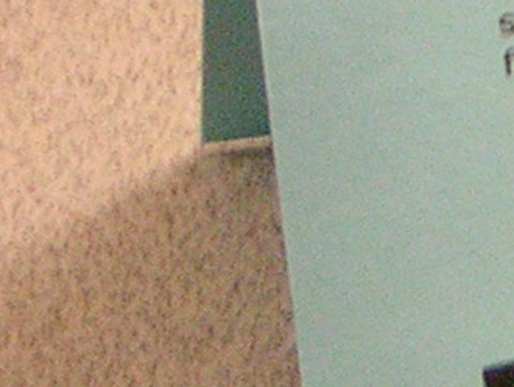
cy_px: 359
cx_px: 1143
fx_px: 7771
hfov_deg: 3.7
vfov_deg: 2.8
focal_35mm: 523
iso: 152
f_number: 4.7
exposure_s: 1/5.4
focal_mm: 14.1
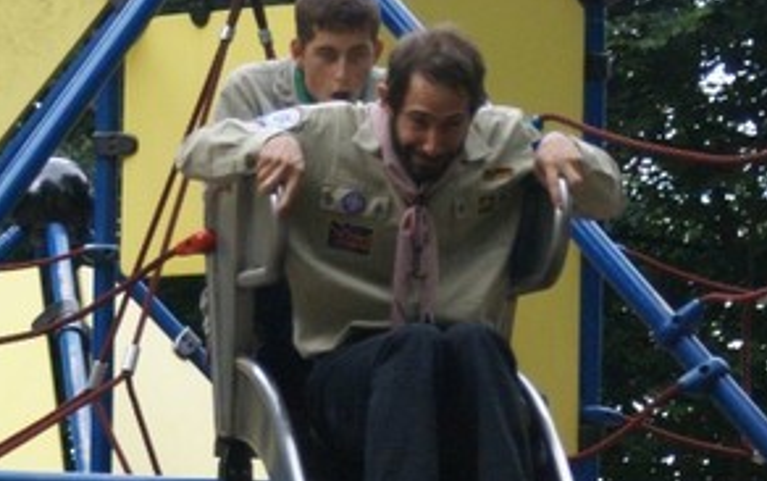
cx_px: 529
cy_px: 449
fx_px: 4820
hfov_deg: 9.1
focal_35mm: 230
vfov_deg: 5.7
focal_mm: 55
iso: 320
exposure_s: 1/200
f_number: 5.6
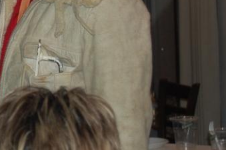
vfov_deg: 5.5
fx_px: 1564
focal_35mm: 250
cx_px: -90
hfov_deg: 8.1
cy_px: -59
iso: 400
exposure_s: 1/60
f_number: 5.6
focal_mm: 55
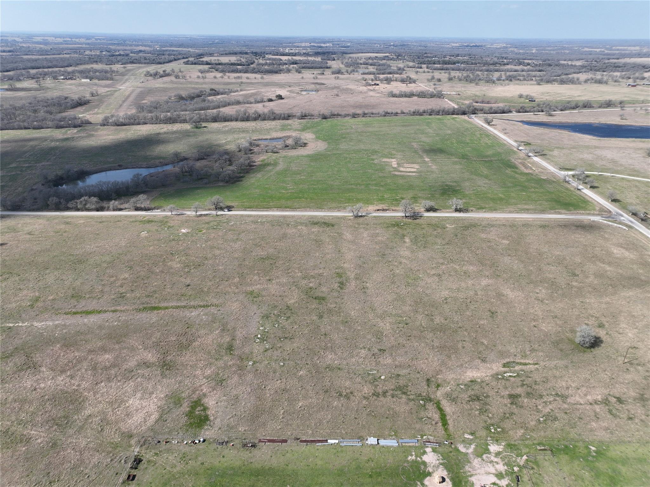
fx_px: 450
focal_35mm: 24
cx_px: 325
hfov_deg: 71.6
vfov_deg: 56.8
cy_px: 244
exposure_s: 1/1250
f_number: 2.8
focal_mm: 12.29
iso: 110
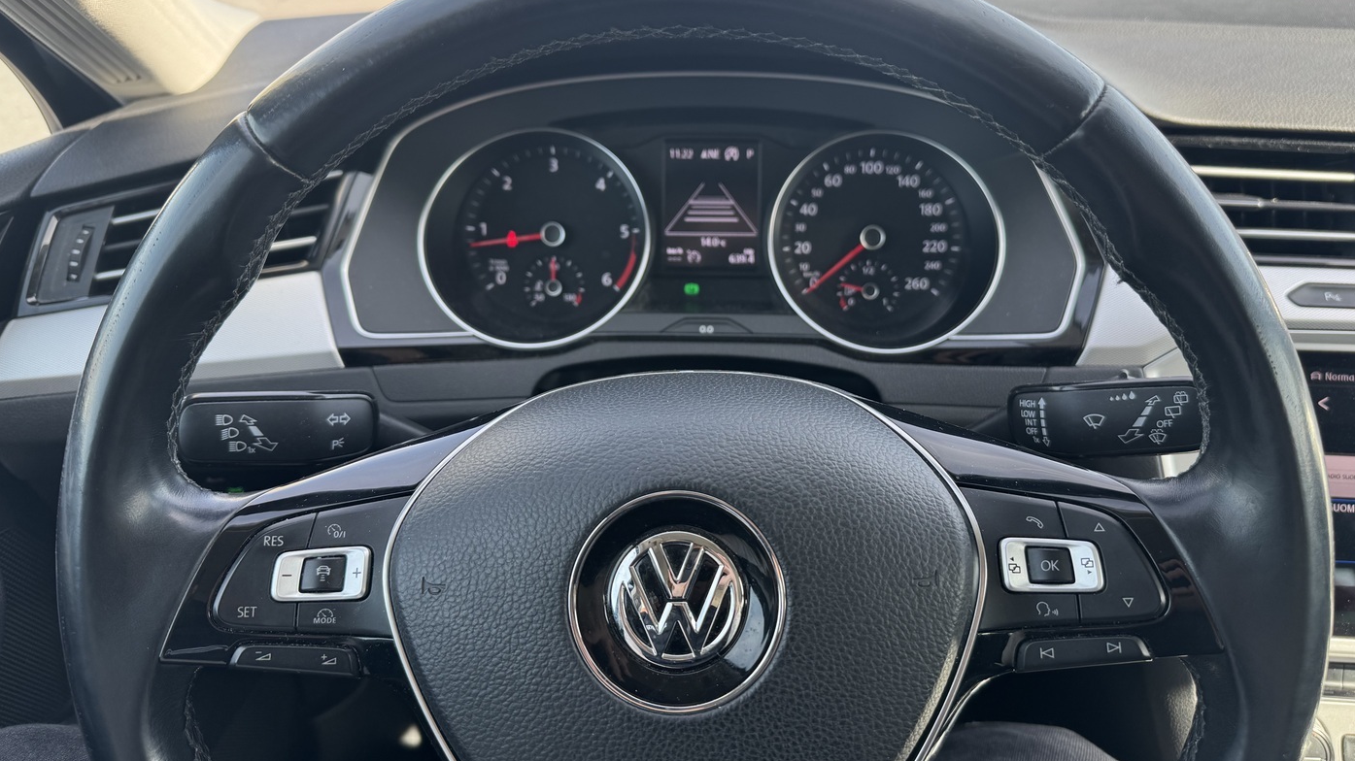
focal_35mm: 27
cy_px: 328
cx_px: 698
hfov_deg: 69.9
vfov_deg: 42.8
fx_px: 970
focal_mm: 6.76
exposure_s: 1/255
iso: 64
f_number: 1.78
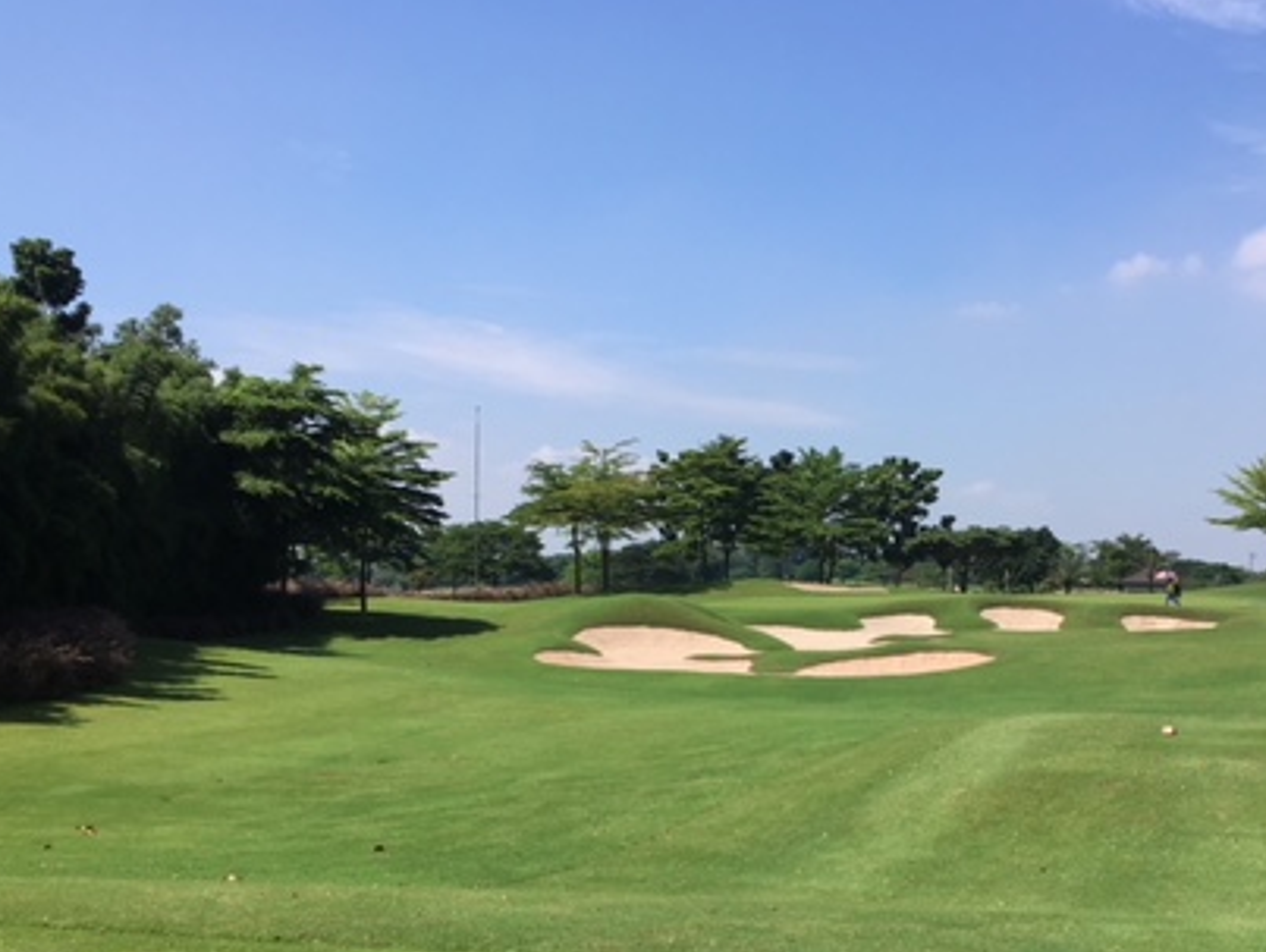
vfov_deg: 30.9
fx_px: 1684
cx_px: 804
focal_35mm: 46
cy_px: 729
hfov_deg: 40.9
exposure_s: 1/1451
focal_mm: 4.15
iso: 25
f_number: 2.2
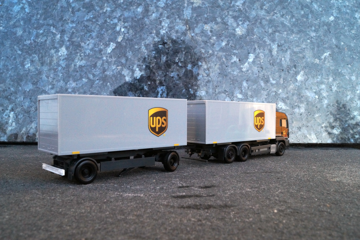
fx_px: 330
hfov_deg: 57.3
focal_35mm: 33
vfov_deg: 39.9
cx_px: 180
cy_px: 120
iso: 1250
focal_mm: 22
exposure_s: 1/60
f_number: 20
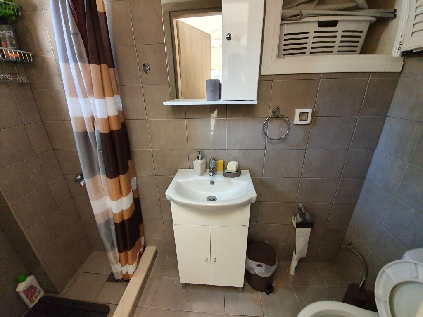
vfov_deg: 89.9
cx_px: 212
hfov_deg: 106.2
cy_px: 158
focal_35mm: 13
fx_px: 159
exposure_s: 1/33
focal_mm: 1.8
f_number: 2.2
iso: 500
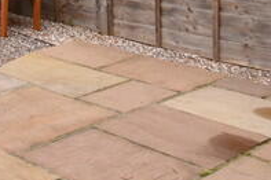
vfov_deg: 15.3
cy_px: -133
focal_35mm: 78
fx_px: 587
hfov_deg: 20.8
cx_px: -168
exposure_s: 1/250
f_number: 8
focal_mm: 10
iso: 110
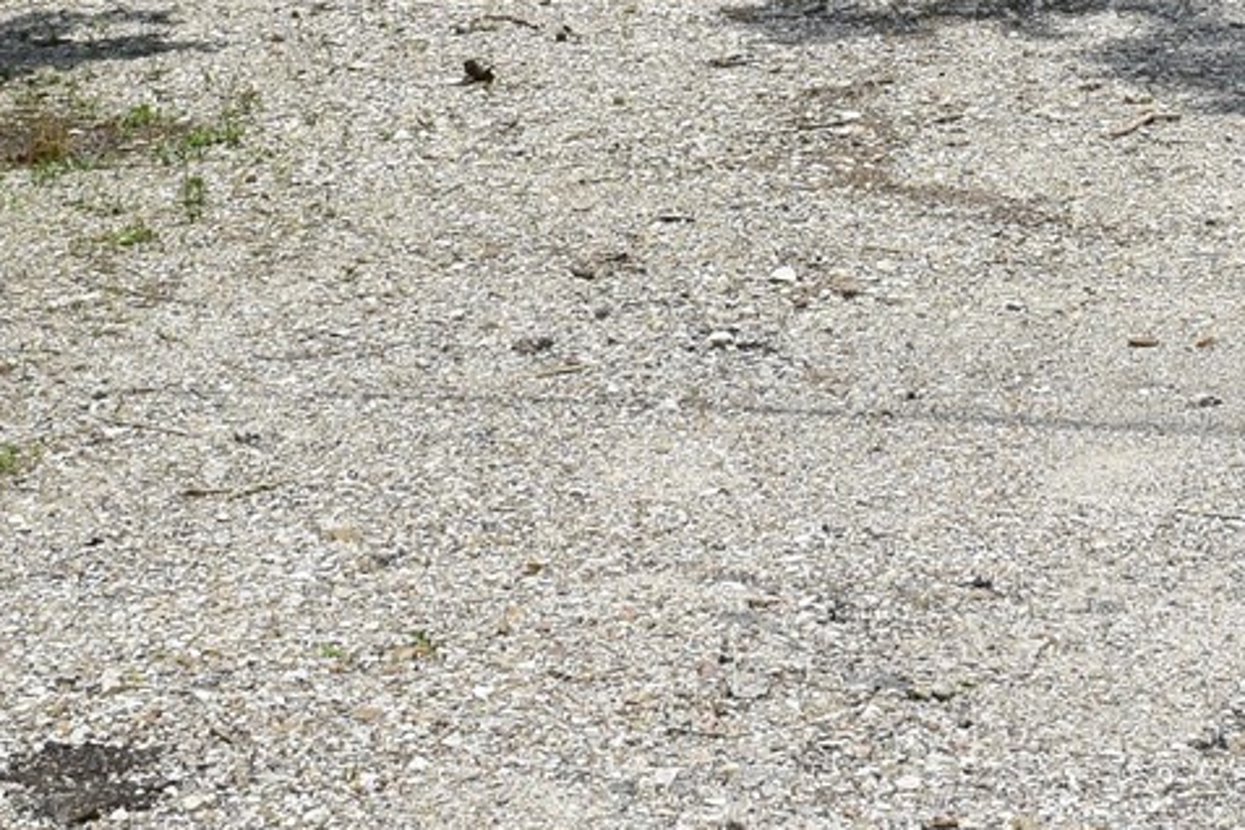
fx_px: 4253
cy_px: -603
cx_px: 963
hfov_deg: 16.6
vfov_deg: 10.6
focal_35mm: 123
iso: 320
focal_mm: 18
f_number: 11
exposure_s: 1/500
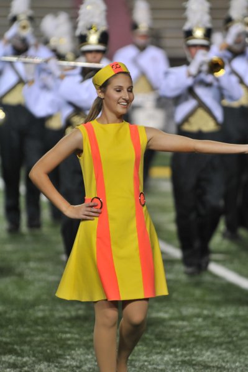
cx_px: 124
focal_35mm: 300
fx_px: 3105
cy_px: 186
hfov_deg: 4.6
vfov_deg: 6.9
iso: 800
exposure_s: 1/500
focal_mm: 200
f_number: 2.8
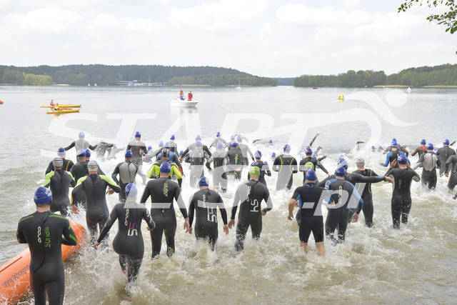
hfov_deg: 42.7
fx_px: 584
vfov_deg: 29.3
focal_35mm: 46
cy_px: 152
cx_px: 228
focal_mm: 46
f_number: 8
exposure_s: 1/800
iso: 800
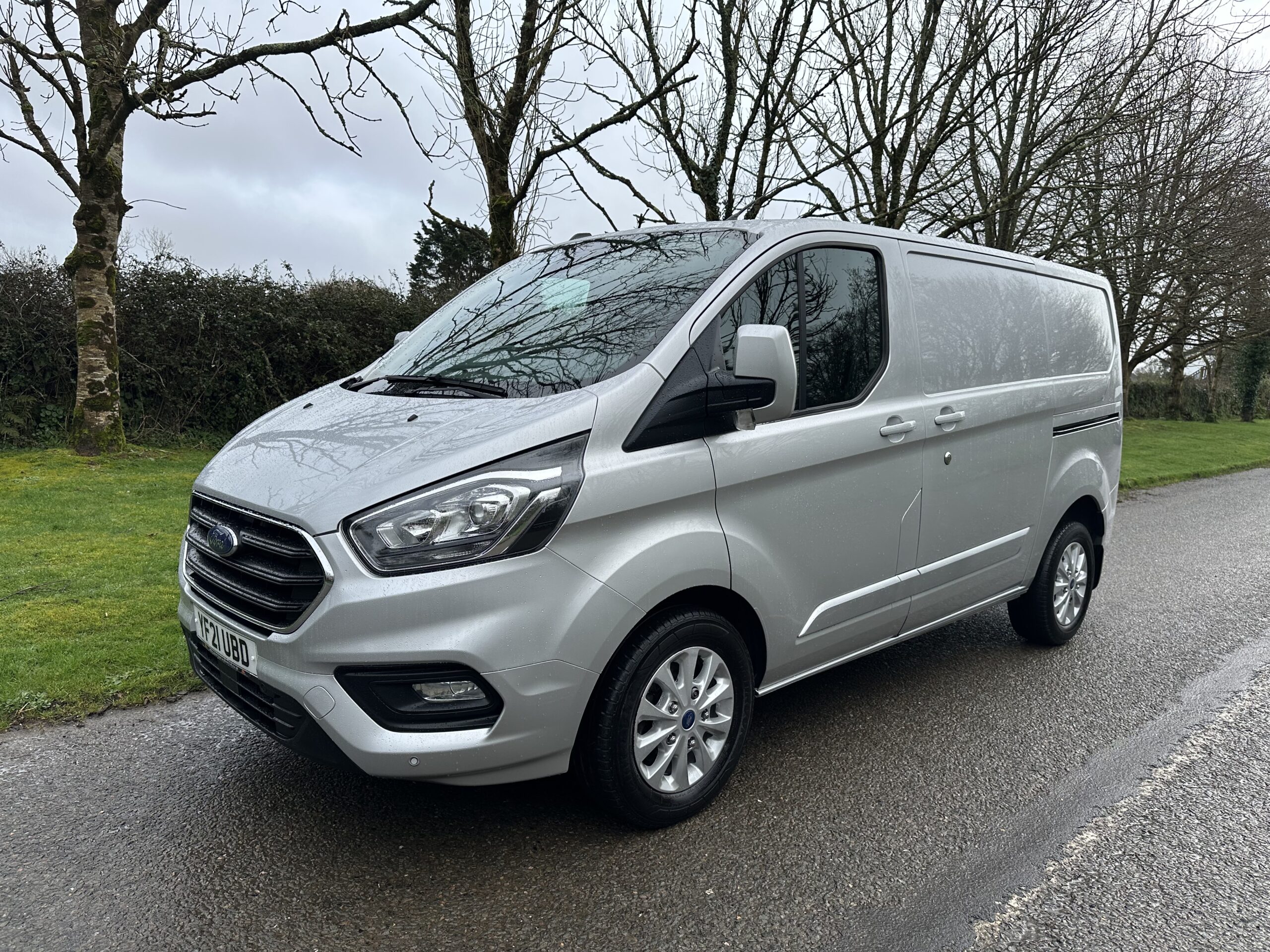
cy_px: 476
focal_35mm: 24
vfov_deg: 56.8
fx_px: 881
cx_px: 635
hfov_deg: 71.6
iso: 80
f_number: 1.78
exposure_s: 1/1374
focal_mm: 6.86
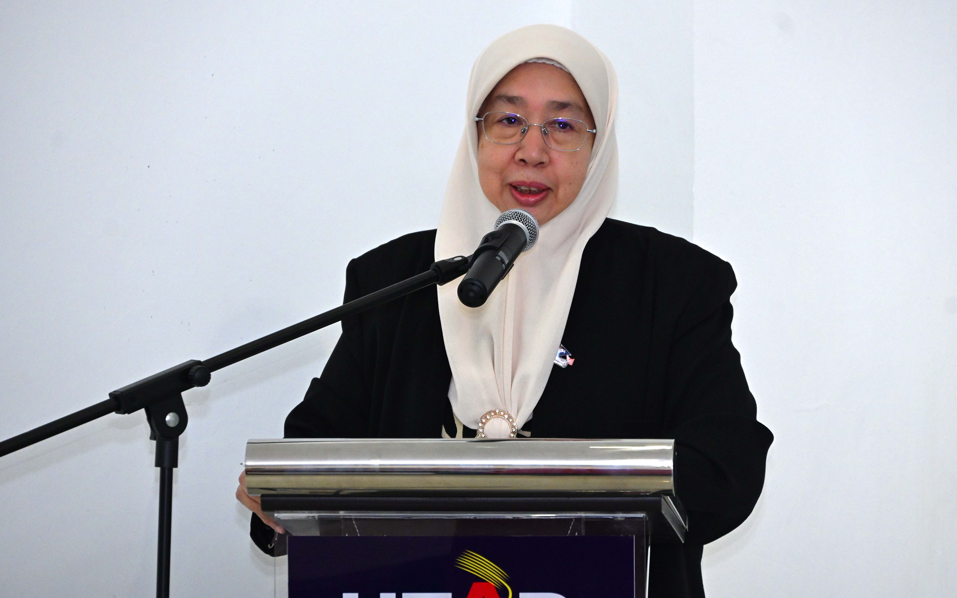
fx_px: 5190
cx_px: 478
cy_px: 312
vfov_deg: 6.6
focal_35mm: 199
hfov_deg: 10.5
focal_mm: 130
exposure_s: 1/125
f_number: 6.3
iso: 1600
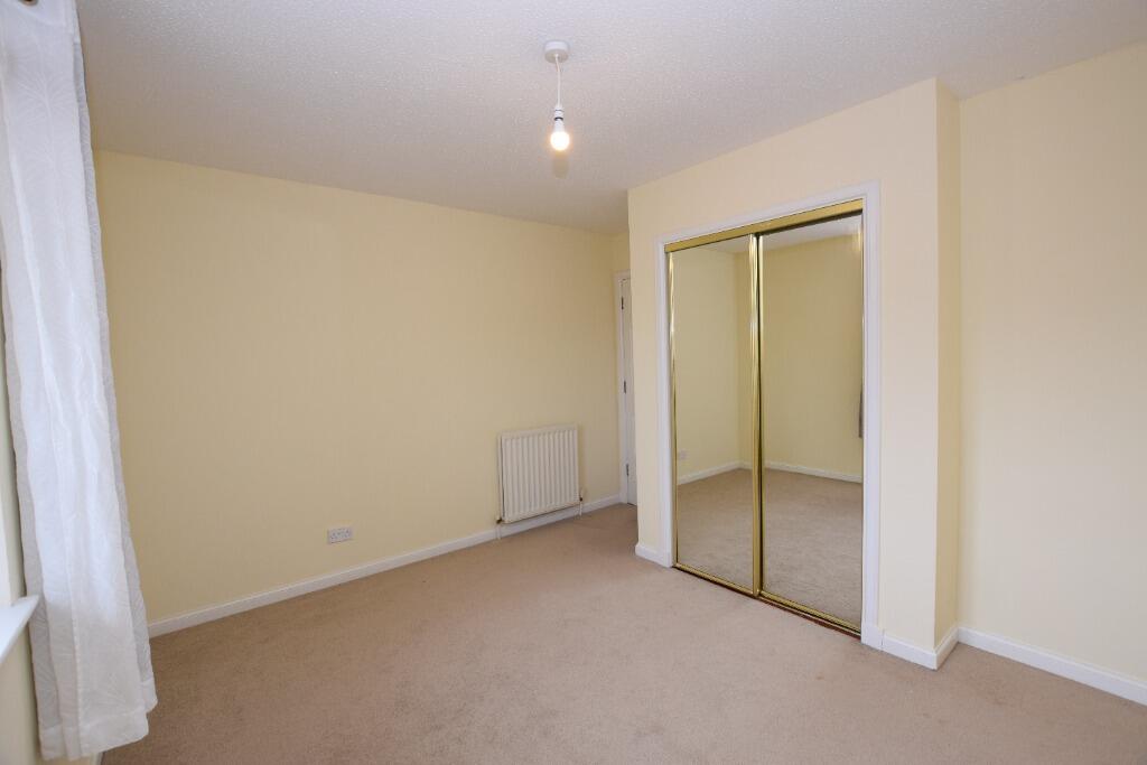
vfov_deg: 77.3
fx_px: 478
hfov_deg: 100.4
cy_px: 382
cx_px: 574
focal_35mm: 15
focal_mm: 10
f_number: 5.6
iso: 400
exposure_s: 1/125
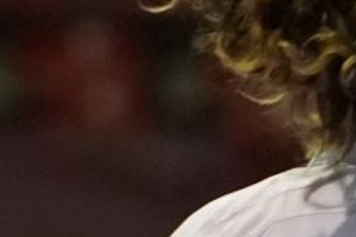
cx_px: 585
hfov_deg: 1.6
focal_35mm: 1327
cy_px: 534
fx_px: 13105
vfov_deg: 1.0
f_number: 2.8
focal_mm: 123
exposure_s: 1/800
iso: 6400
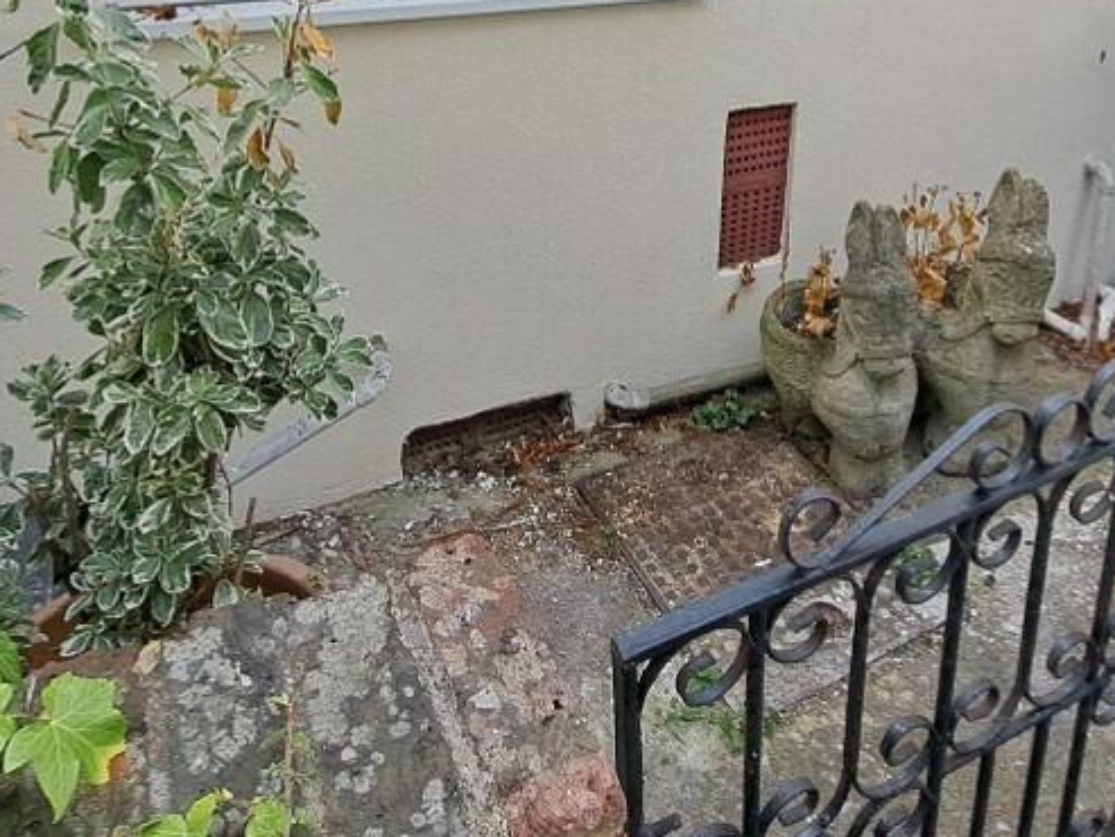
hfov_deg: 65.2
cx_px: 595
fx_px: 870
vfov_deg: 46.3
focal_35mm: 27
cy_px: 81
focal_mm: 1.74
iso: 50
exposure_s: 1/400
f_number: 2.2
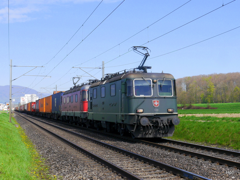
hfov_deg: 42.9
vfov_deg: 32.9
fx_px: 305
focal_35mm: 44
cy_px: 90
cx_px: 120
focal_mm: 22
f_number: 8
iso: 160
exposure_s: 1/400
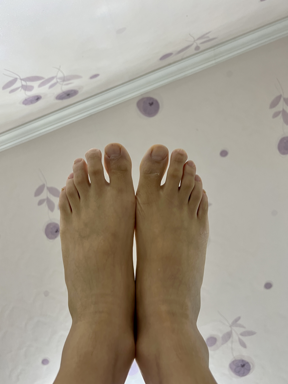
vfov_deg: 65.3
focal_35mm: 27
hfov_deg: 51.3
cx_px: 141
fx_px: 300
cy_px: 195
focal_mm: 5.7
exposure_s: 1/60
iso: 100
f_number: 1.5
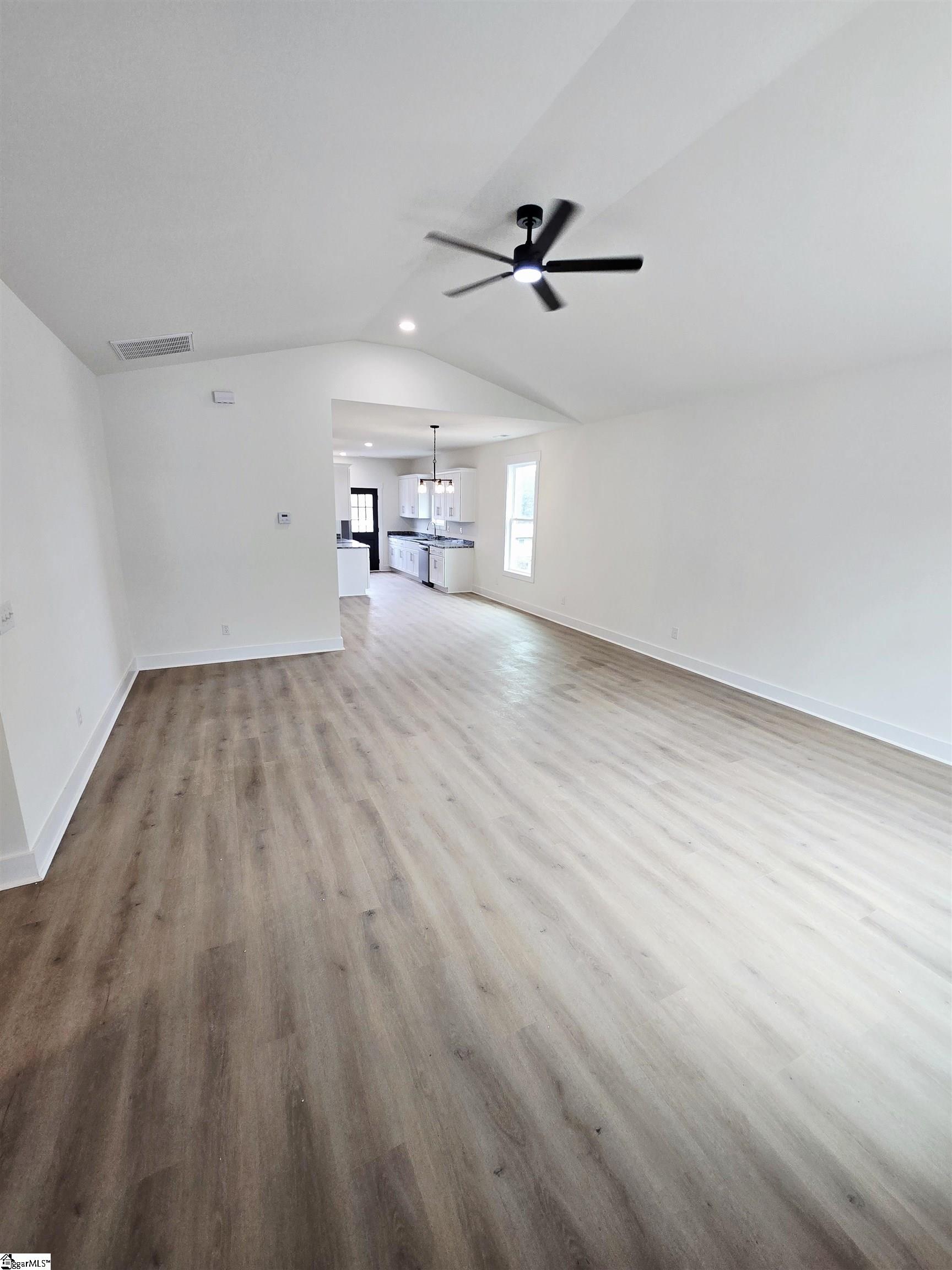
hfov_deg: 89.9
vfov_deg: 106.2
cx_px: 476
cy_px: 635
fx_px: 477
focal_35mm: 13
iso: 80
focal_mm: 2.2
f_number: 2.2
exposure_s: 1/60.2
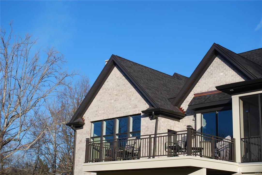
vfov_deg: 22.7
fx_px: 437
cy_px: 88
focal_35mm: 60
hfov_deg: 33.4
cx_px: 131
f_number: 8
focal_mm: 40
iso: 100
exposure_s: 1/250
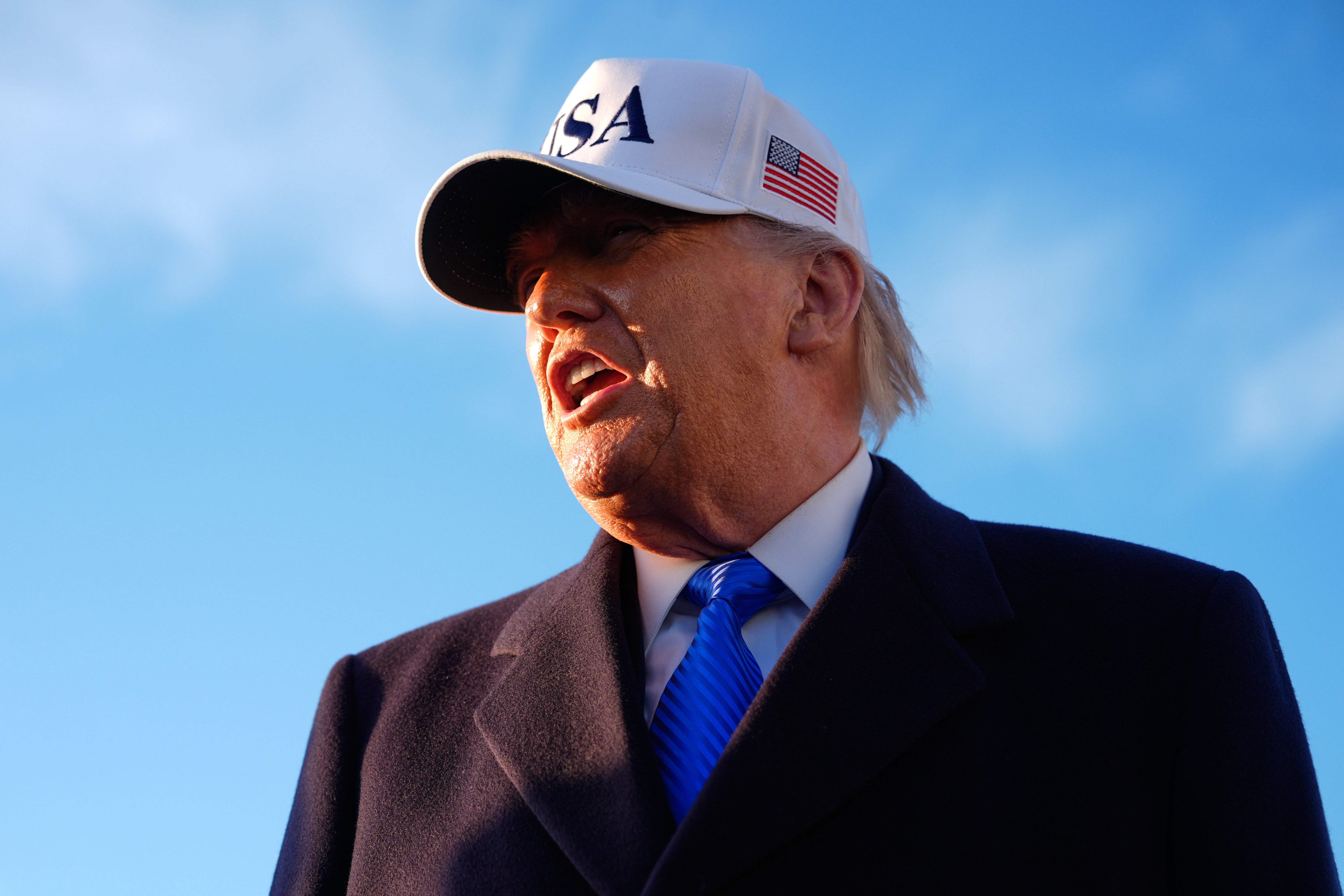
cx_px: 672
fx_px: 2613
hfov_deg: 28.8
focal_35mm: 70
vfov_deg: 19.5
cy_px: 448
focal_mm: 70
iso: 200
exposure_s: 1/500
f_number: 4
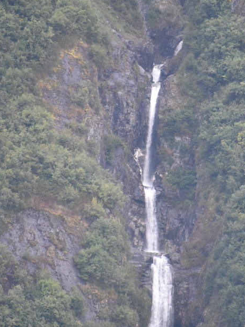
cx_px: 173
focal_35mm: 600
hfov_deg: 2.5
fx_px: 5656
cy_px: 133
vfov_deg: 3.3
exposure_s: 1/640
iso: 4000
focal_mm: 300
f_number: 5.6
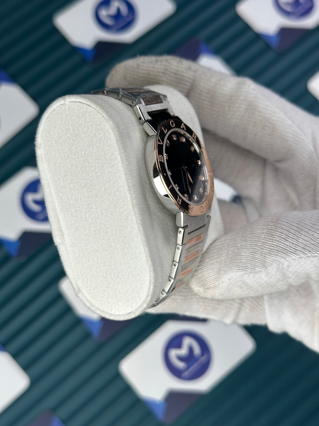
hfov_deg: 30.3
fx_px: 590
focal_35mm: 48
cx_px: 160
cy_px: 213
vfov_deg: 39.7
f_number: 1.78
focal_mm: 6.86
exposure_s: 1/1305
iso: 64
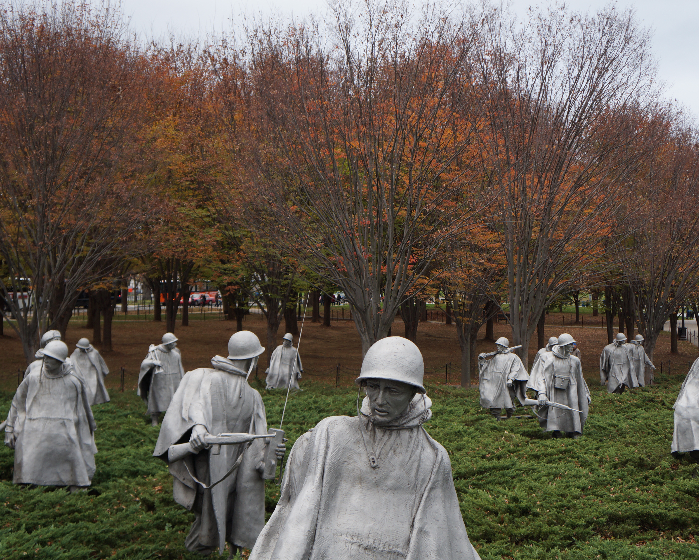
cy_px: 277
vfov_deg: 30.5
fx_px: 1026
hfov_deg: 37.6
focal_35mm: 50
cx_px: 368
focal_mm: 29
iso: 160
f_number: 4
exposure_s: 1/160
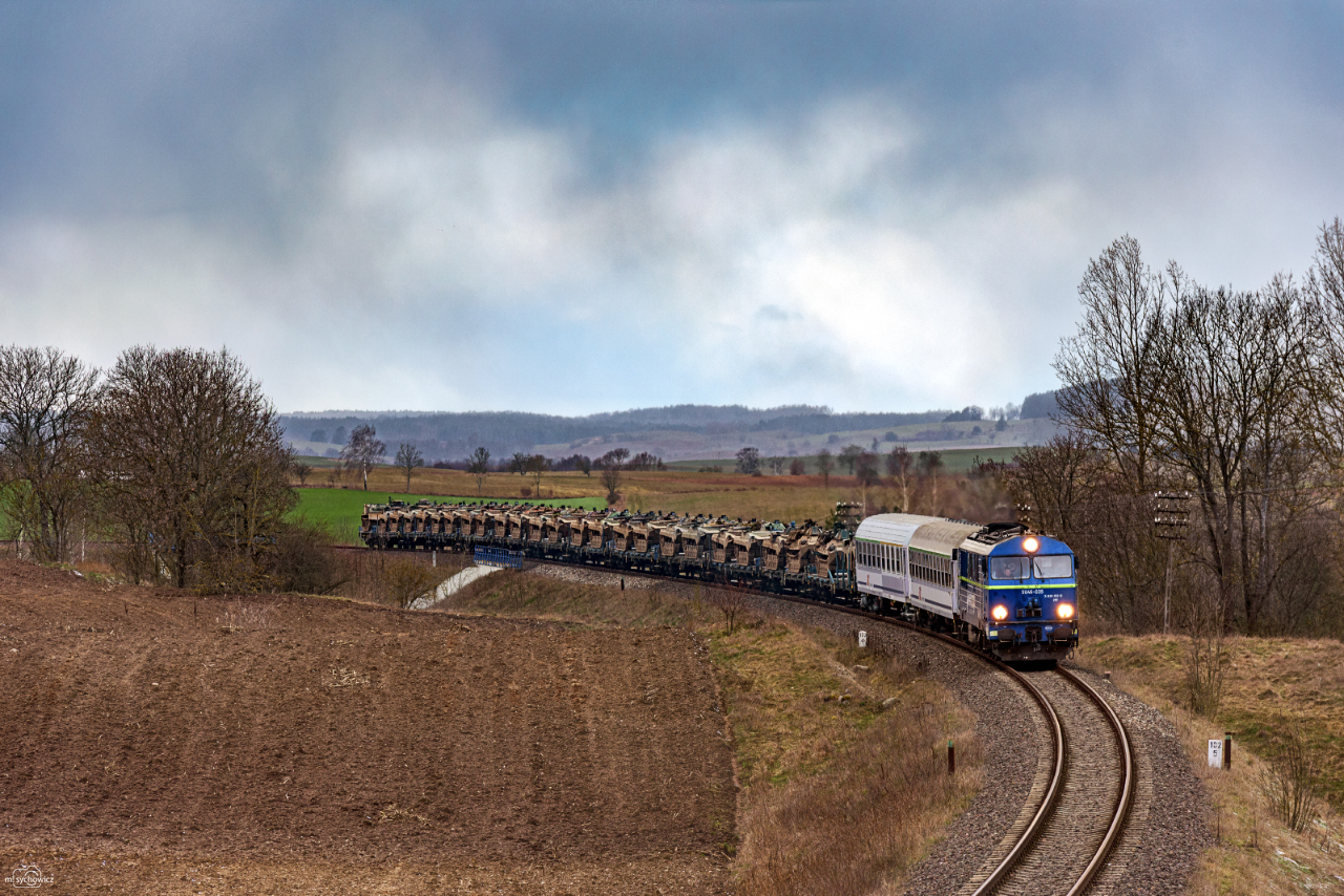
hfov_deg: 11.4
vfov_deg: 7.6
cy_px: 448
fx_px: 6721
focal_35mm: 180
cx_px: 672
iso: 400
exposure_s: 1/500
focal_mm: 180
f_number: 9
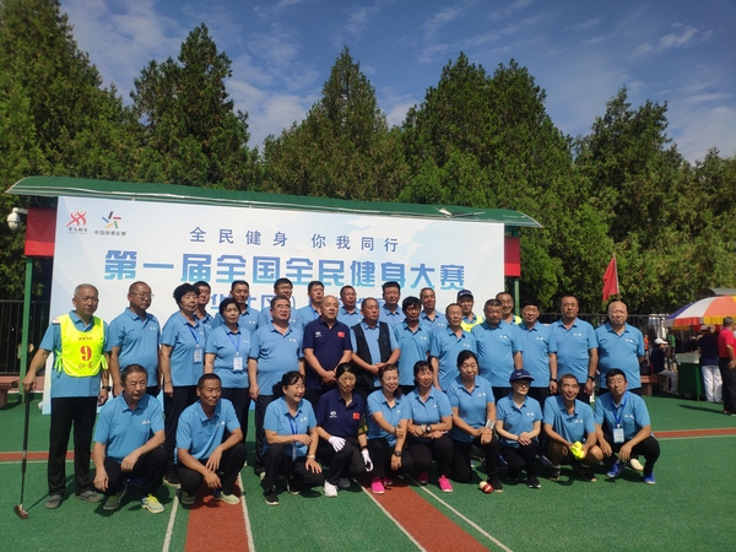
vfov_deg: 63.4
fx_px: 446
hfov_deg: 79.0
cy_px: 276
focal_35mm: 21
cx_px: 368
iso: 100
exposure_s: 1/3918
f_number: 1.8
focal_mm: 4.22
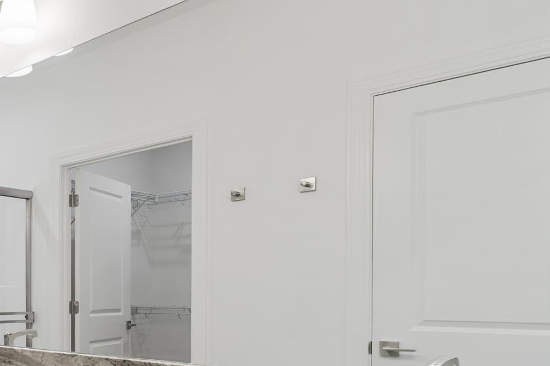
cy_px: 306
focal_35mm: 38
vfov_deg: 33.7
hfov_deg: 38.1
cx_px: -108
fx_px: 581
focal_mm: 10
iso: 200
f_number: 9
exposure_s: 1/4
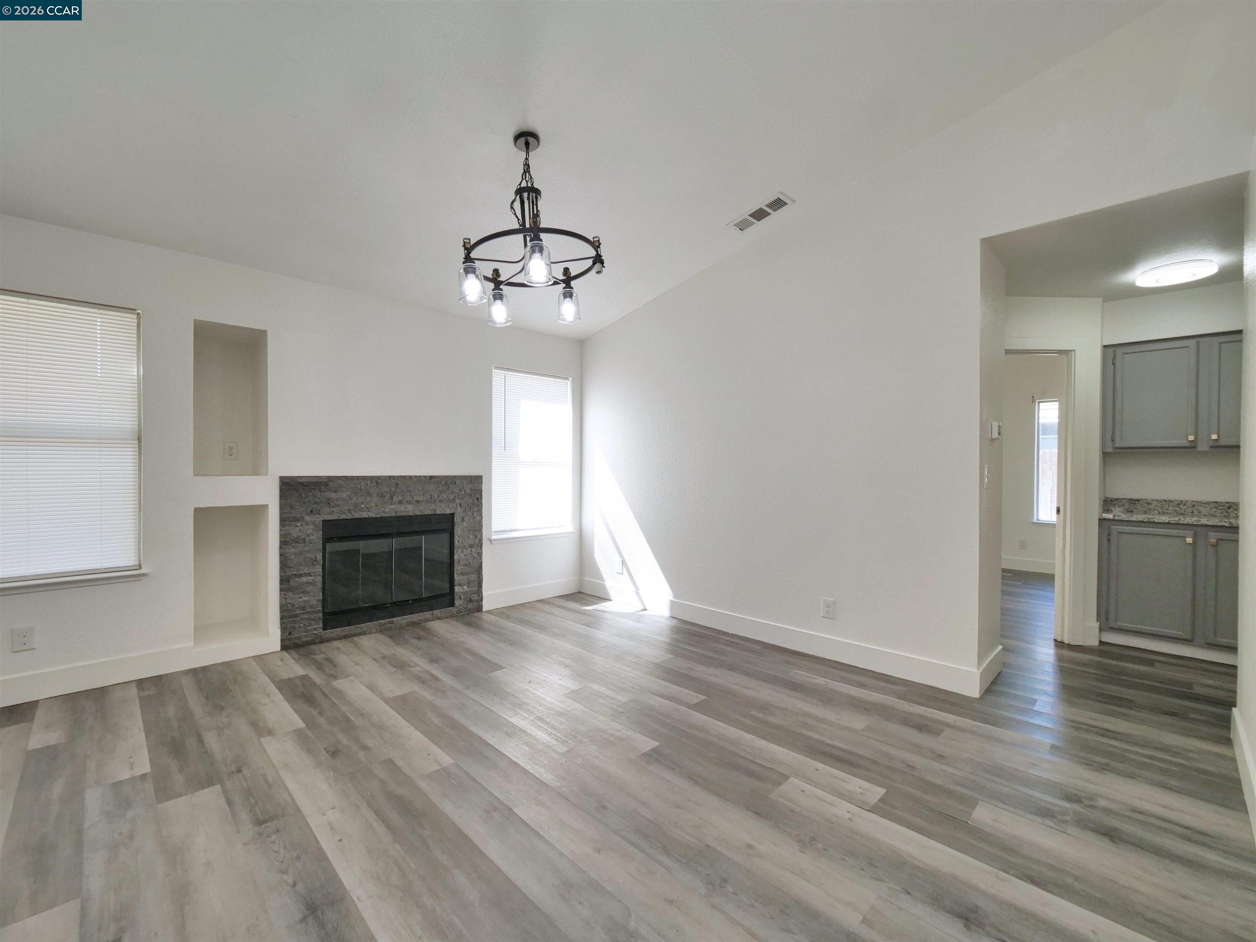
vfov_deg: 85.7
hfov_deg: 102.1
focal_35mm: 14
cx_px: 628
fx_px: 508
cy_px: 471
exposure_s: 1/160
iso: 800
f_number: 6.3
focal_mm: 7
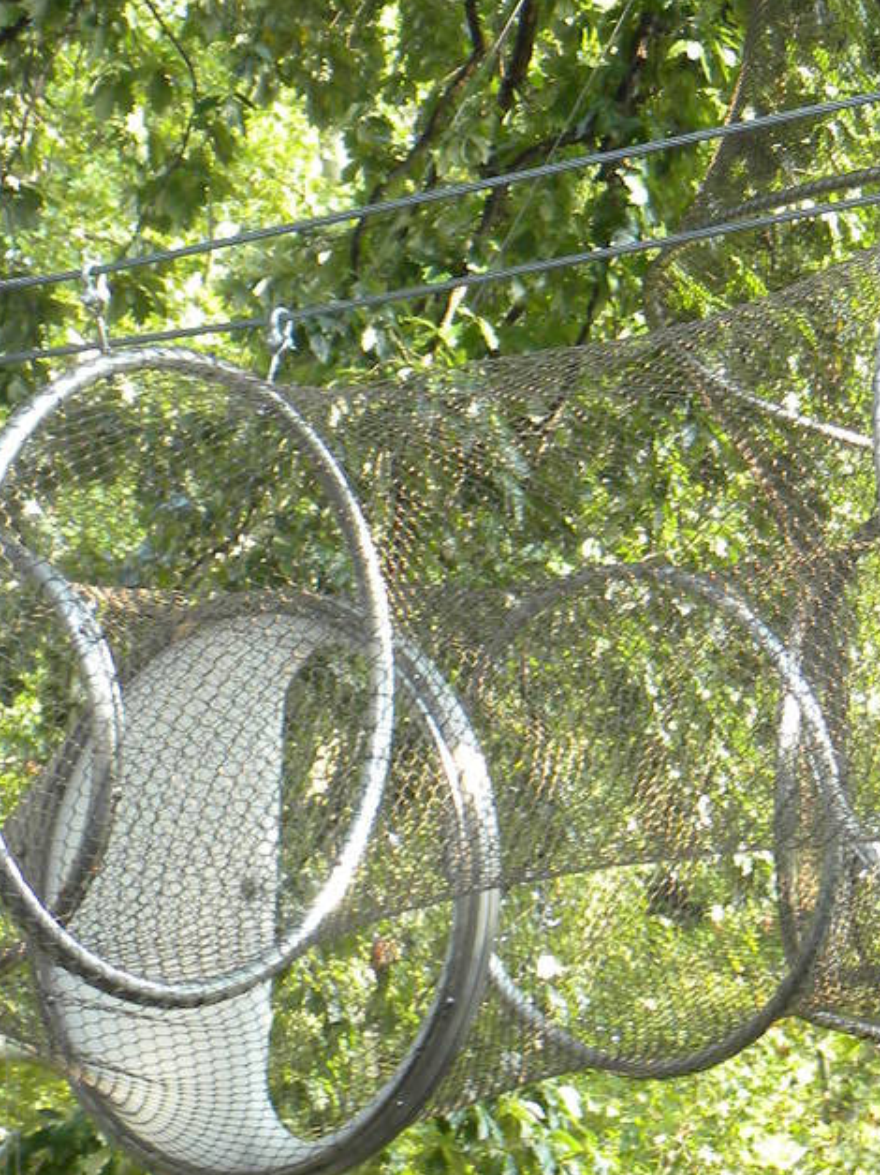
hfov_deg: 9.8
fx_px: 5018
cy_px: -34
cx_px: 1114
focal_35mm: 148
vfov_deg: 13.1
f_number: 3.5
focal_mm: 10.3
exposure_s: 1/63.2
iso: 86
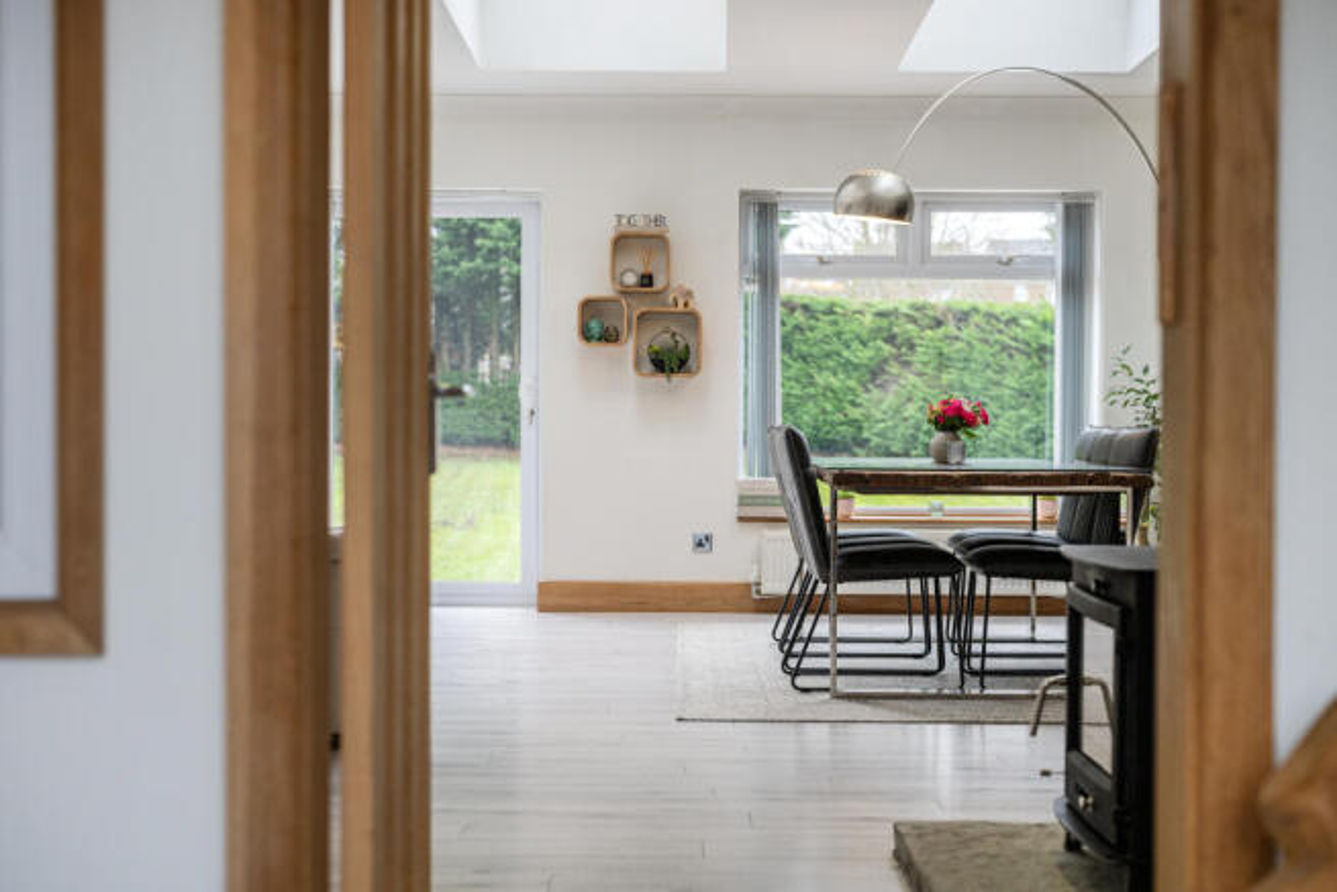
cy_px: 446
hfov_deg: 39.6
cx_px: 668
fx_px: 1857
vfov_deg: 27.0
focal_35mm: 50
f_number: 3.2
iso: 640
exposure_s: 1/250
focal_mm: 50
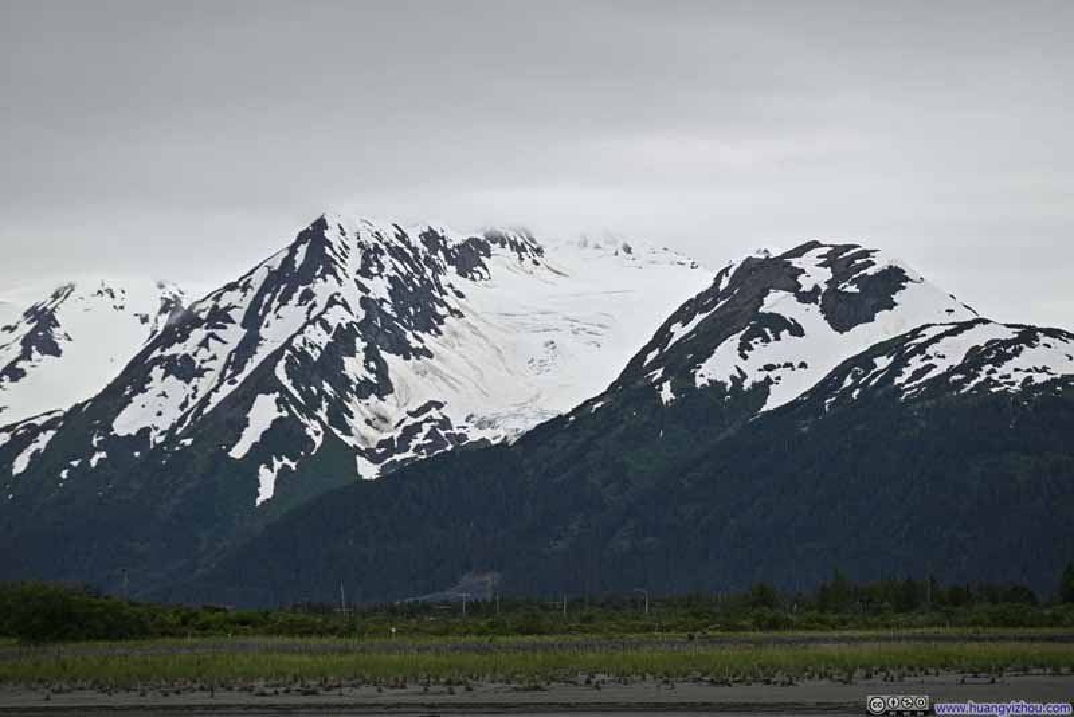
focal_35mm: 120
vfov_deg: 11.4
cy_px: 358
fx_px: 3581
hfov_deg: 17.1
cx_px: 537
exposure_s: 1/800
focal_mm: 120
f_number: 5
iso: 100
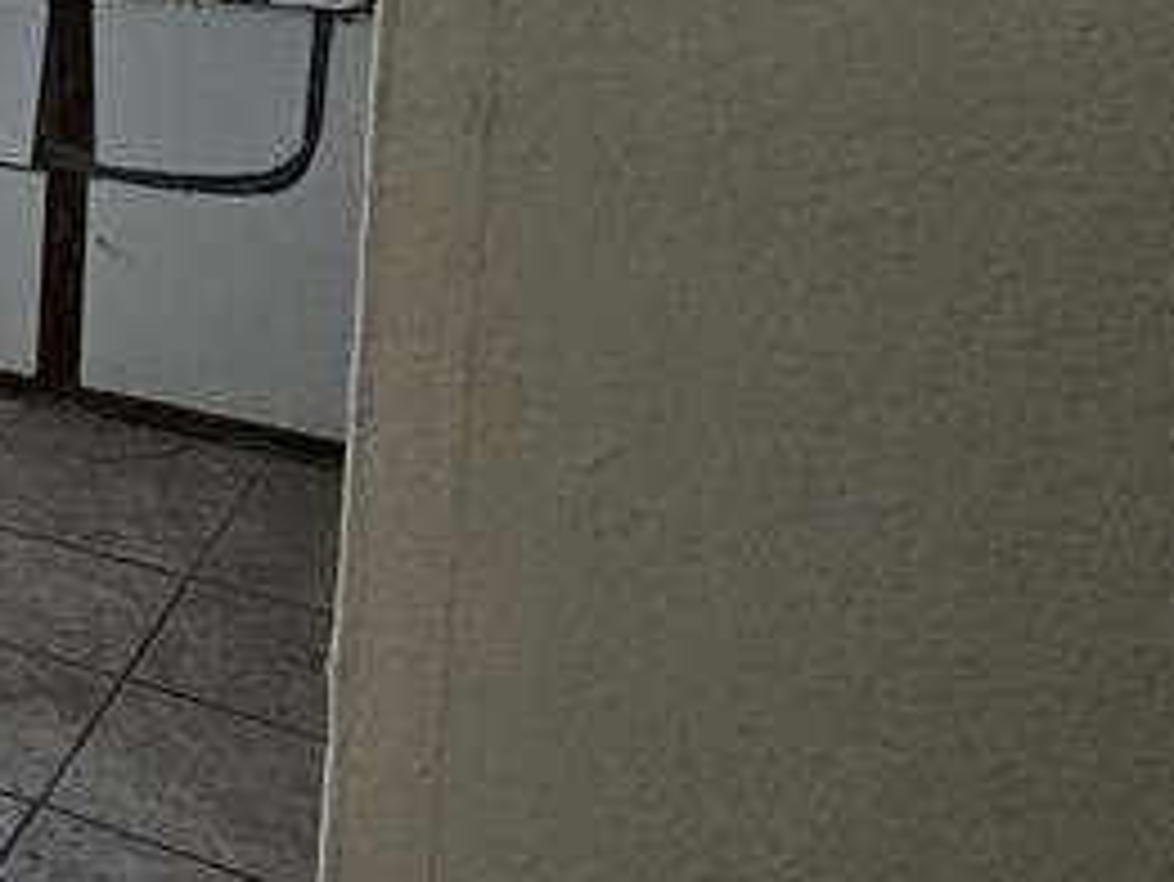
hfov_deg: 21.6
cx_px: -990
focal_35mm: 51
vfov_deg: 26.7
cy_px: -45
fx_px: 1730
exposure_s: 1/218
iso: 80
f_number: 2.2
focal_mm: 2.2
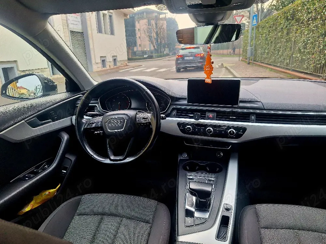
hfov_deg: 73.9
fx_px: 217
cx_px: 163
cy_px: 122
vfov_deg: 58.9
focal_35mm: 23
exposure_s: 1/233
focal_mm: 5.54
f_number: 1.8
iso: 40
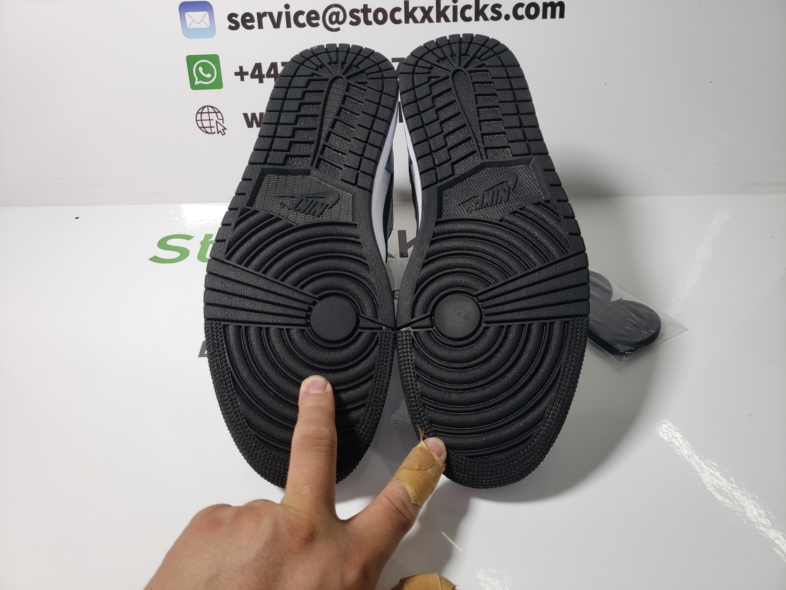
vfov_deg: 53.1
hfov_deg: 67.3
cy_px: 295
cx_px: 393
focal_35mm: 26
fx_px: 590
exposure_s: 1/365
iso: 50
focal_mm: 4.3
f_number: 1.5
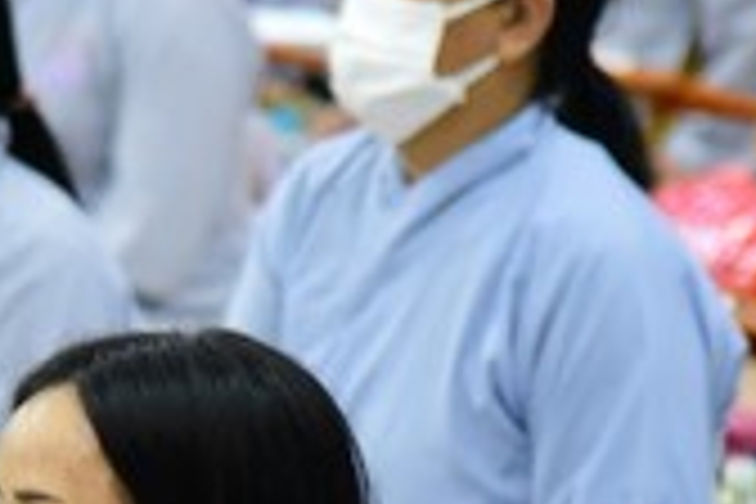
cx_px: 54
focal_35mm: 463
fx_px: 9722
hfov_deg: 4.4
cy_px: 544
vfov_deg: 3.0
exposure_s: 1/125
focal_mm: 120
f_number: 4
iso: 6400
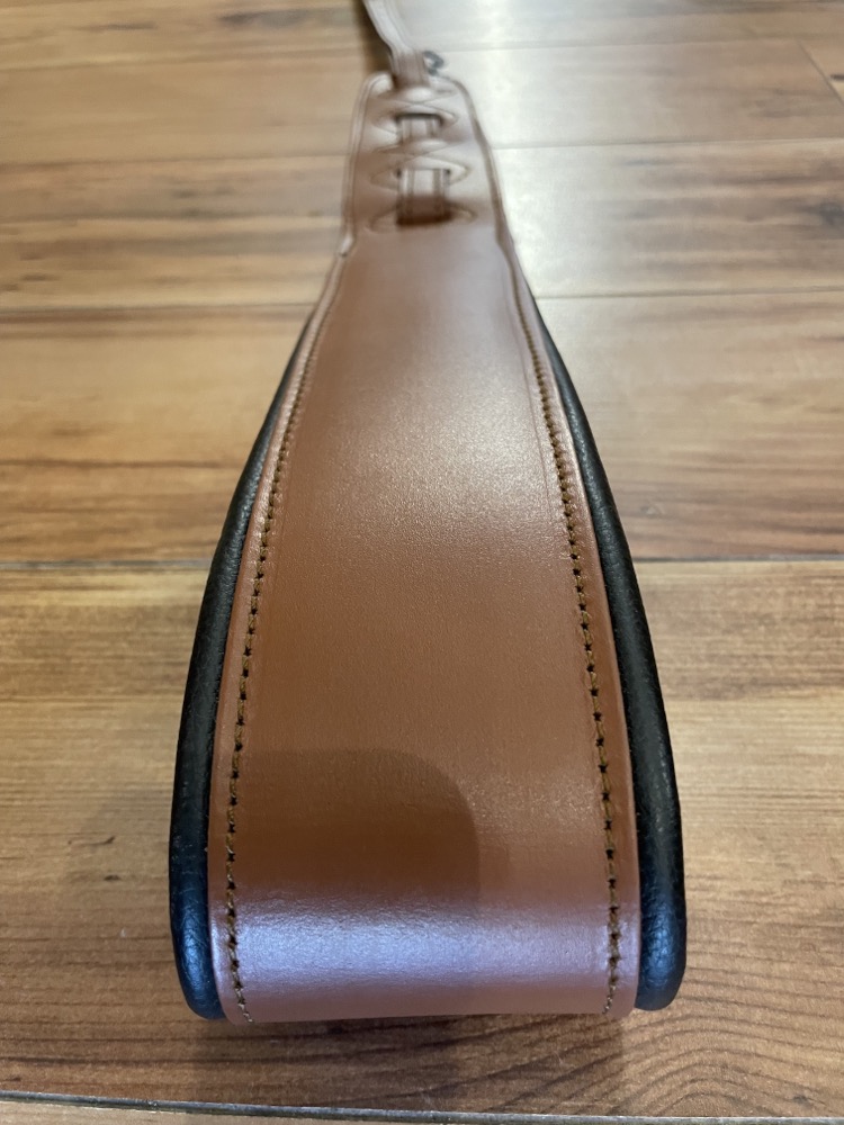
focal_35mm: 26
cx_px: 422
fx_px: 845
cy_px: 562
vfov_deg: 67.3
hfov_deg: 53.1
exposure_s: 1/60
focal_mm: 4.2
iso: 400
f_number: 1.6
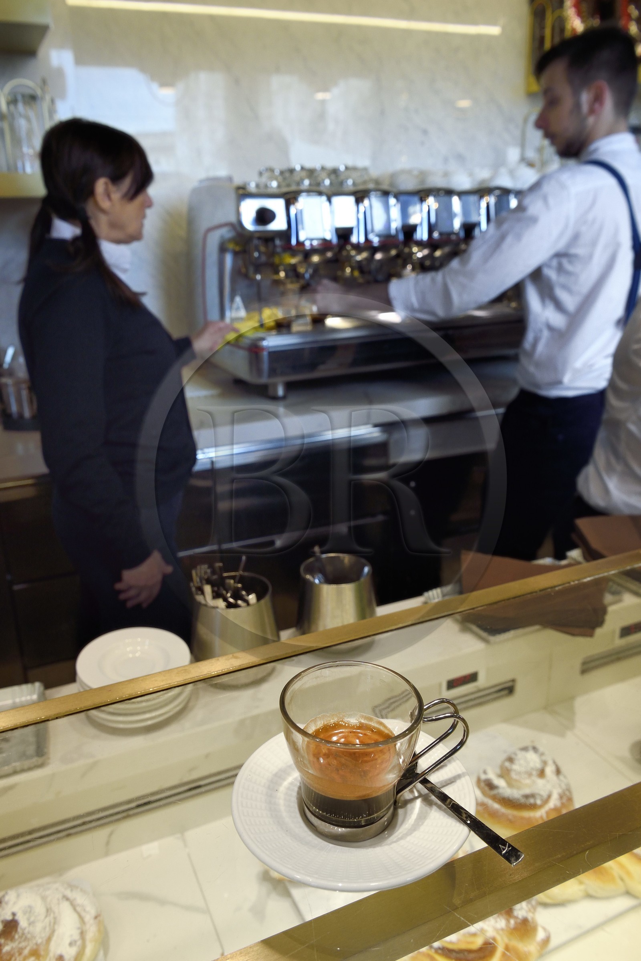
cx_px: 320
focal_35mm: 29
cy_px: 480
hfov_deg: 45.0
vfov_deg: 63.7
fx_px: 774
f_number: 9
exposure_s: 1/80
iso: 1250
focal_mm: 29
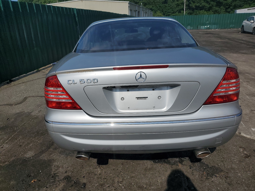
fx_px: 192
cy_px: 96
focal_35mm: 26
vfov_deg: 53.1
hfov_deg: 67.3
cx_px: 128
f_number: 1.5
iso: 52
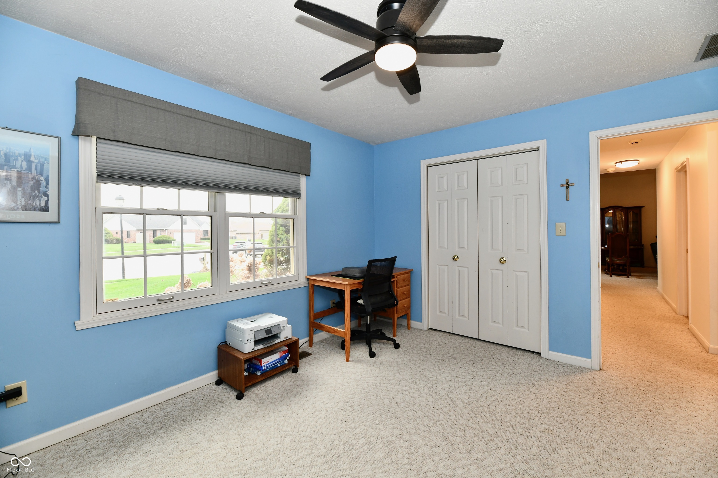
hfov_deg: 104.3
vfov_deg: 81.2
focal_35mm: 14
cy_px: 239
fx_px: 279
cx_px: 359
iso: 640
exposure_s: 1/60
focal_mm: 14
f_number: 6.3
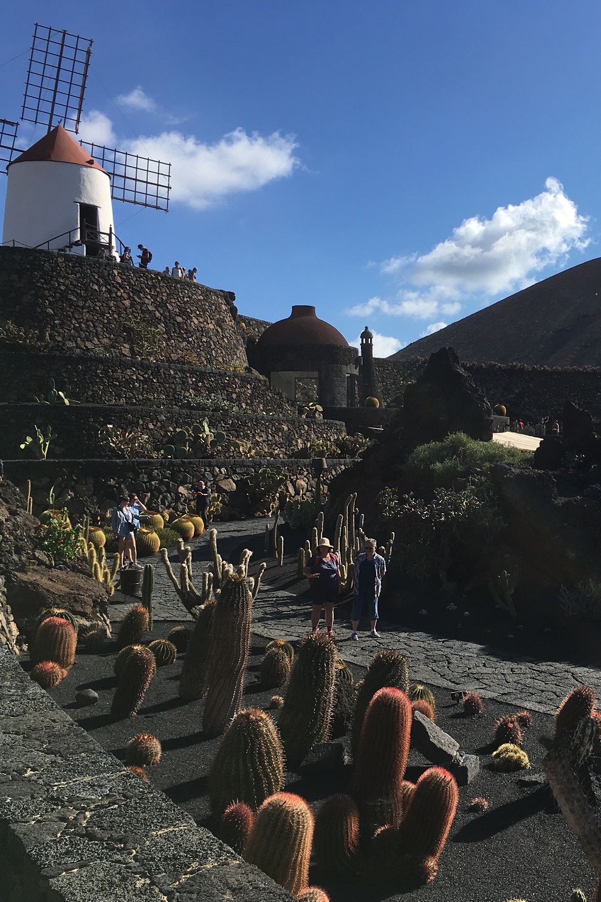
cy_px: 453
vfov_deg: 47.4
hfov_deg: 31.4
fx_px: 1026
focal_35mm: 41
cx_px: 519
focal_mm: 4.15
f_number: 2.2
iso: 25
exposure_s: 1/2024
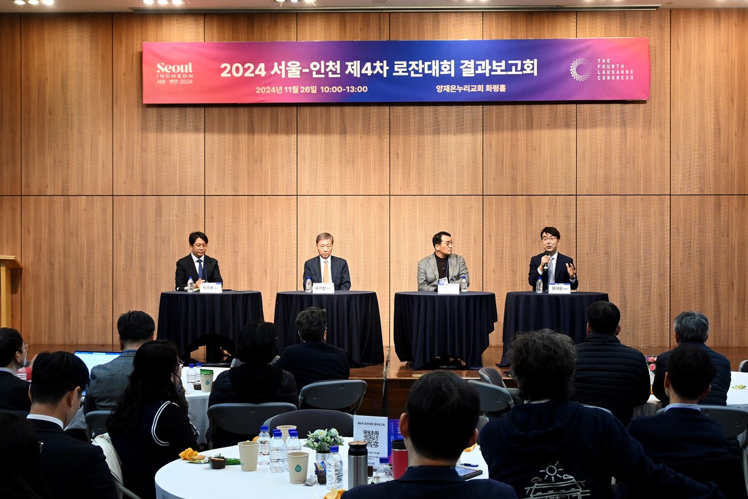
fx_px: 982
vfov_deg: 28.5
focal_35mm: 47
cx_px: 374
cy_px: 250
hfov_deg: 41.7
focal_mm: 31.5
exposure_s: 1/125
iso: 2000
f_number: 5
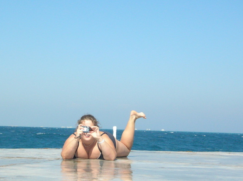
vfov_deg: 17.5
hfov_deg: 23.3
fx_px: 589
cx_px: 105
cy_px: 115
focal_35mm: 84
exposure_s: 1/1930
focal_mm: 10.6
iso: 200
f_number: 4.5
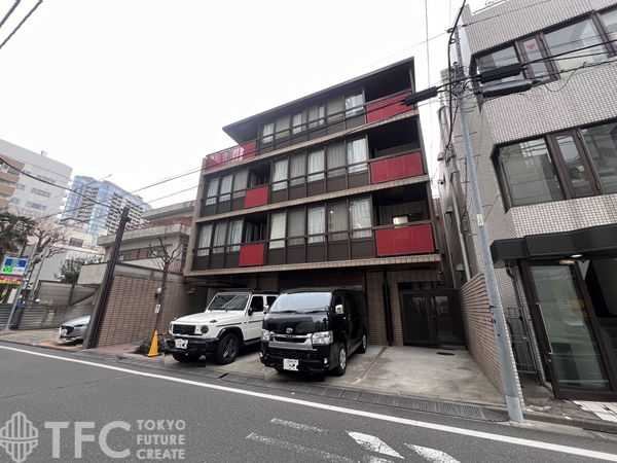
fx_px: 232
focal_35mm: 13
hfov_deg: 106.2
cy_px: 232
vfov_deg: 89.9
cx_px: 308
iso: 64
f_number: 1.8
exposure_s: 1/99
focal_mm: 1.57
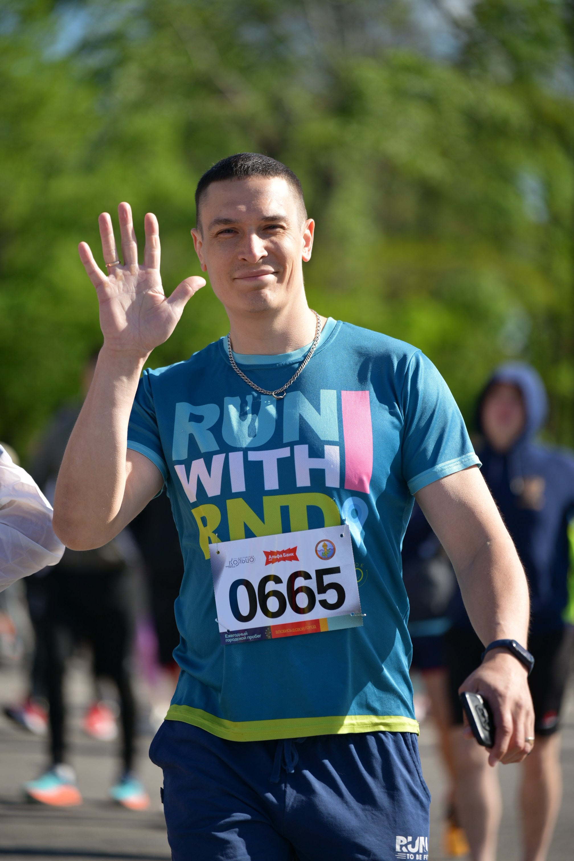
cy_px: 430
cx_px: 287
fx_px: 3324
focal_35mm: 139
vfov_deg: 14.8
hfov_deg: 9.9
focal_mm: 139
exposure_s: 1/1000
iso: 100
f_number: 2.8
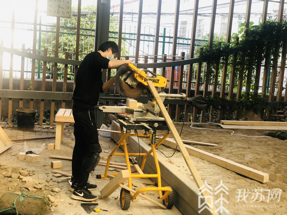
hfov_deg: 36.8
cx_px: 144
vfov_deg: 28.0
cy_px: 108
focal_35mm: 52
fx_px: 431
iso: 16
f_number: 2.4
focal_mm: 6
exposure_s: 1/60
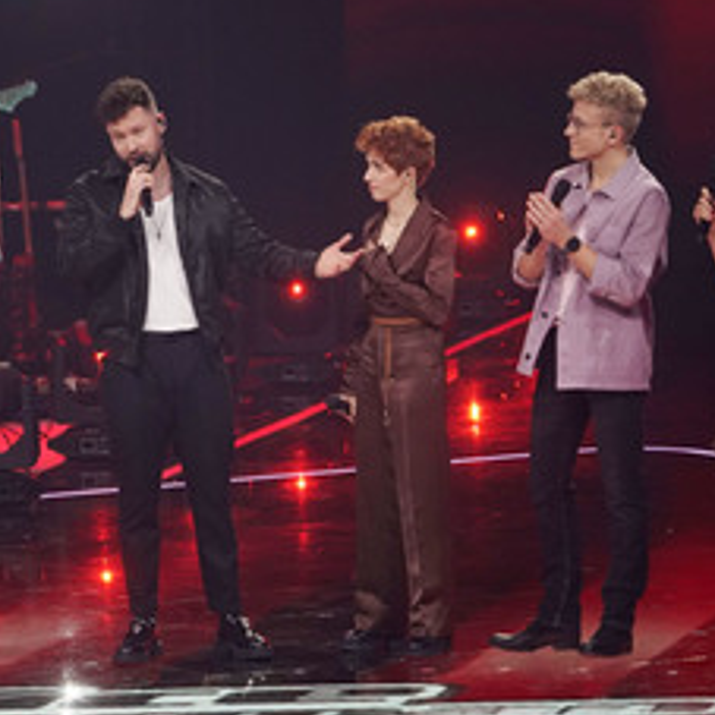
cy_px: 271
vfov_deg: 5.2
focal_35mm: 337
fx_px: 7875
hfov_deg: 5.2
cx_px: 178
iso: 4000
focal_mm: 200
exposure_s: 1/160
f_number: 5.6
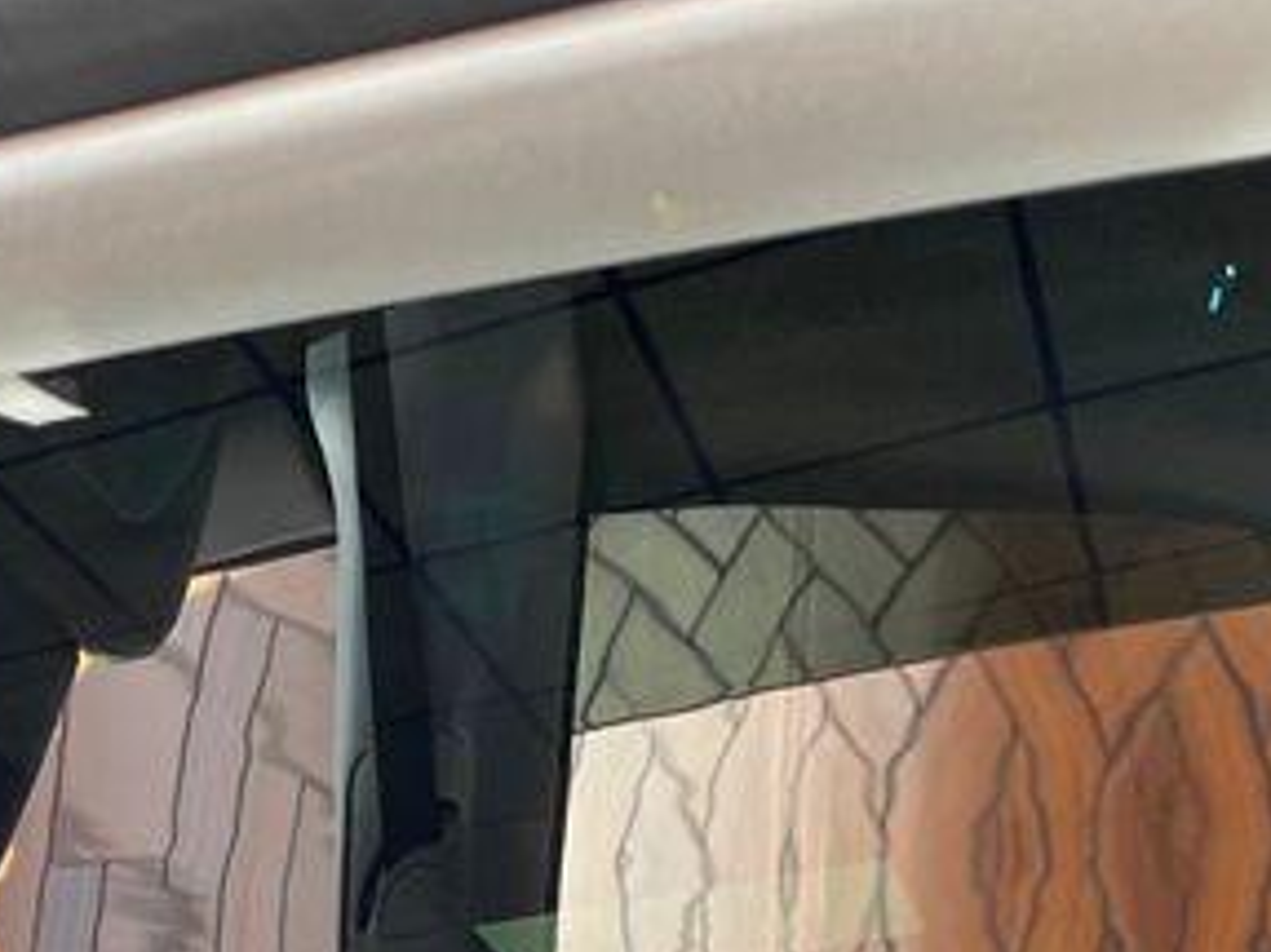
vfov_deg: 23.7
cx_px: 359
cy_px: 1041
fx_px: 2129
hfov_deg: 32.8
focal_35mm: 58
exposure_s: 1/120
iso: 80
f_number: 1.6
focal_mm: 4.2
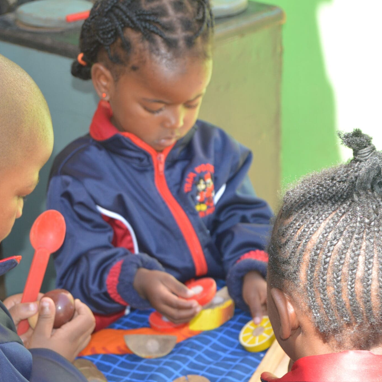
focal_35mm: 114
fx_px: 1423
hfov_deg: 15.3
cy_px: 235
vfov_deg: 15.3
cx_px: 202
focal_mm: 48
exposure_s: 1/125
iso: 250
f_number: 5.3
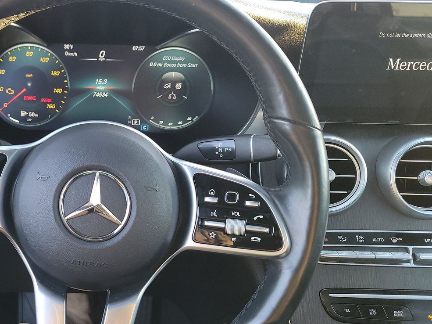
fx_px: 487
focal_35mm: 39
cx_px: 82
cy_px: 179
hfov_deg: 45.3
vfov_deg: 36.8
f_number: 1.8
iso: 269
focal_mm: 6.7
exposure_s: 1/59
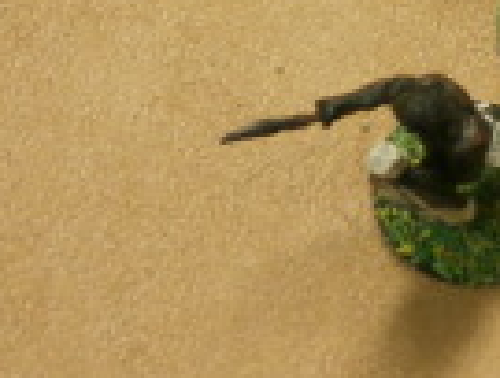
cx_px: 744
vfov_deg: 7.8
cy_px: -230
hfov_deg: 10.3
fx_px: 2694
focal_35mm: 186
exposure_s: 1/40
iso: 200
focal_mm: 8.3
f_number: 3.4
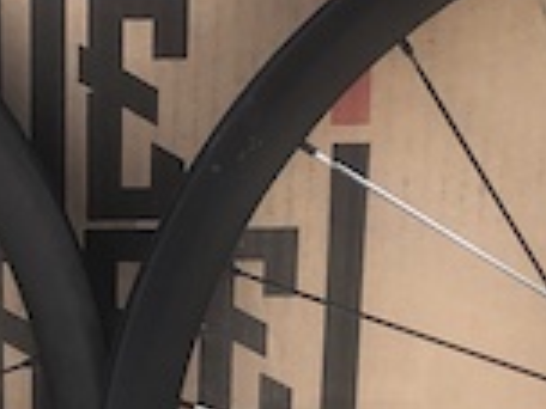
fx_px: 2319
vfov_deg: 10.0
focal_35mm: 147
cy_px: 402
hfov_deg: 13.4
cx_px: 101
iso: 20
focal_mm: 3.99
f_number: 1.8
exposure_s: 1/292
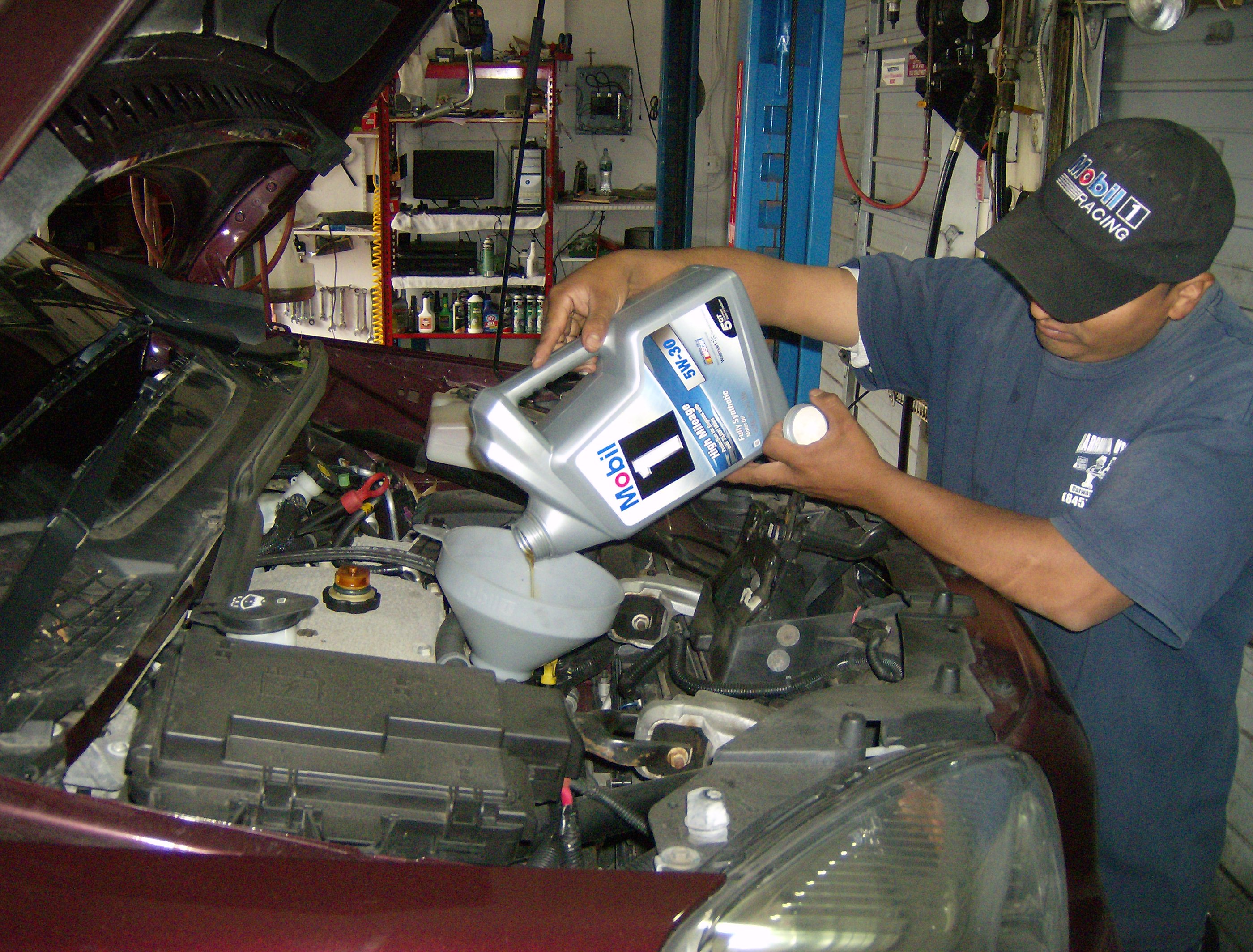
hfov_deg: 51.1
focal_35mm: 36
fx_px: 1309
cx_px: 626
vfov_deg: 40.0
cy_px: 476
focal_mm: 6
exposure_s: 1/60
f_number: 2.8
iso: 200
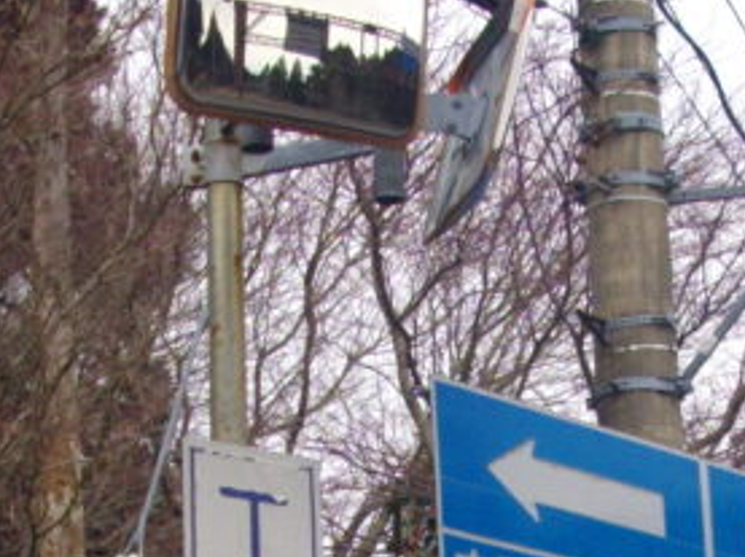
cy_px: 786
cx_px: 406
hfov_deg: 14.4
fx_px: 2945
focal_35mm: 137
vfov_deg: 10.5
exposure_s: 1/250
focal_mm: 6.2
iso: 100
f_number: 5.6
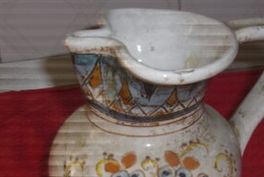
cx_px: 139
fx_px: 529
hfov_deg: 28.0
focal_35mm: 72
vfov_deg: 18.7
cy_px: 150
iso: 64
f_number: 8
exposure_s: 1/30
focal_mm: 6.2
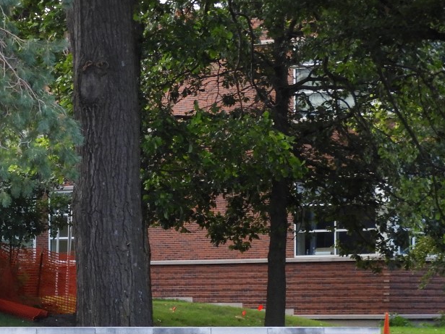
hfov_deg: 8.0
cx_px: 46
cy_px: 283
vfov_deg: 6.0
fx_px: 3162
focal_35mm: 246
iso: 220
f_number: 4.8
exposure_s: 1/60
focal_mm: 18.8
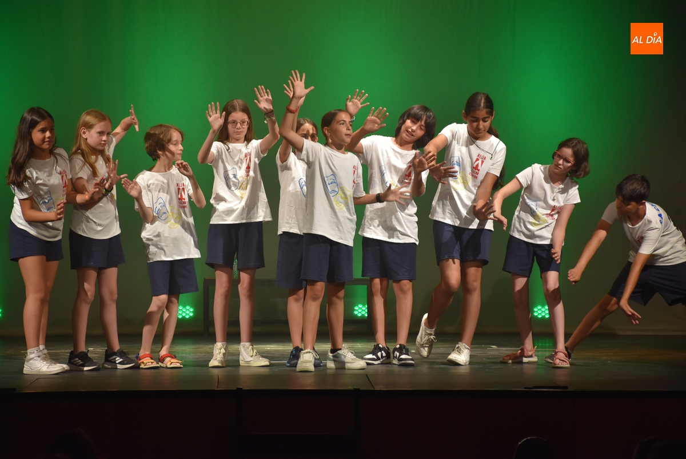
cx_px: 343
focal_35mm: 135
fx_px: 2574
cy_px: 230
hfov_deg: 15.2
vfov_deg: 10.2
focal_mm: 90
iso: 640
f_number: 5.3
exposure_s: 1/60
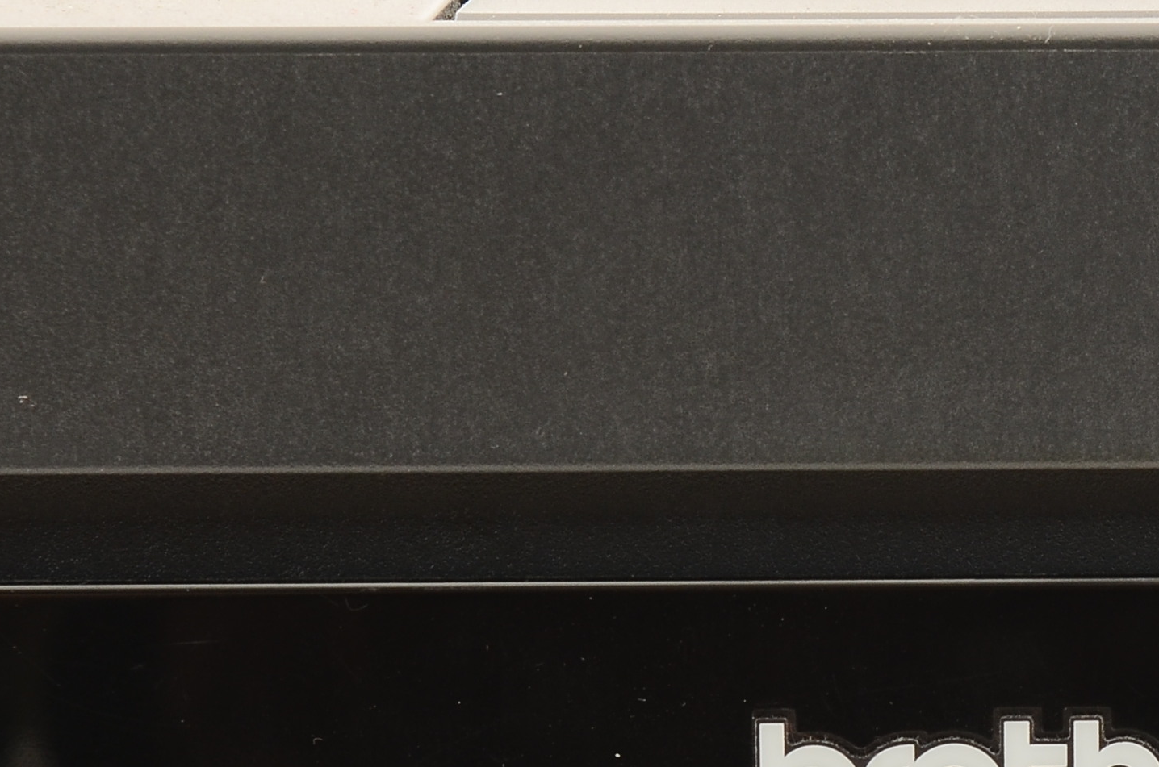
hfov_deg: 9.7
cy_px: 548
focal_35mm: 212
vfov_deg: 6.4
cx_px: 1061
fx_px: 6820
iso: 320
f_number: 10
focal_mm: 55
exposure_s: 1/60
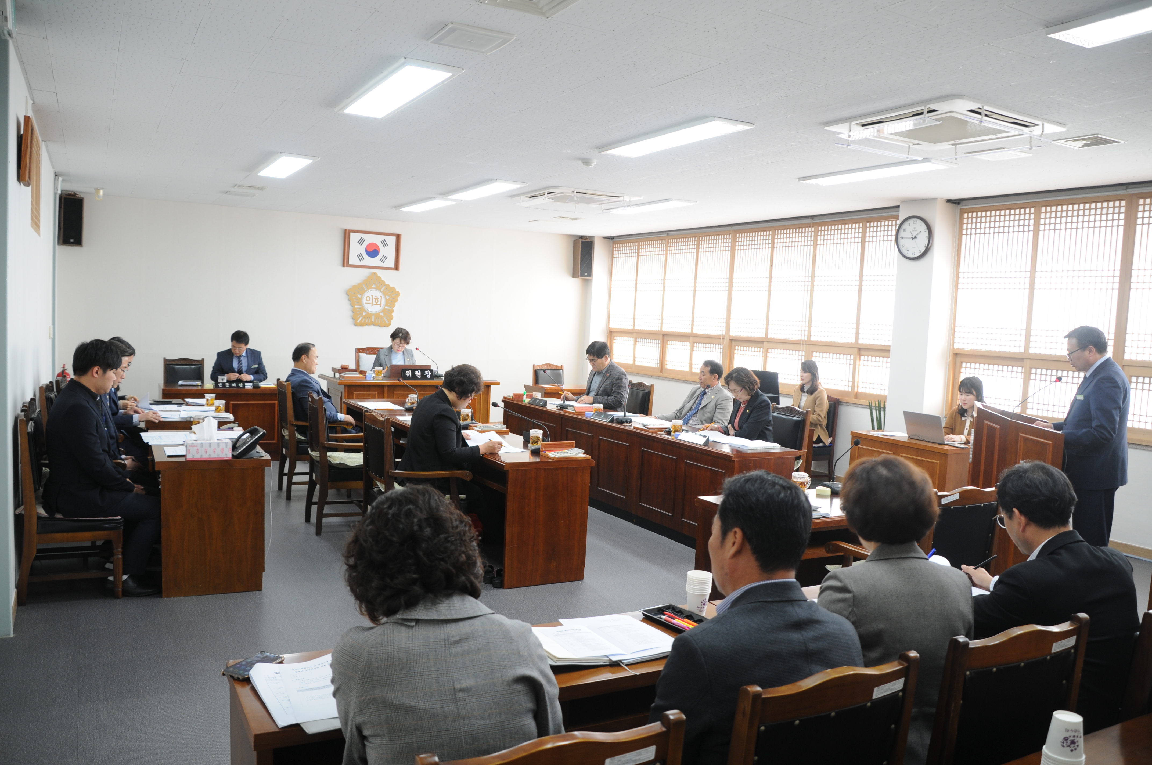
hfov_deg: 67.4
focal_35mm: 27
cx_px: 576
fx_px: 863
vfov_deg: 47.8
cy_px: 382
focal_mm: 18
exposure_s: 1/20
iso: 200
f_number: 3.5
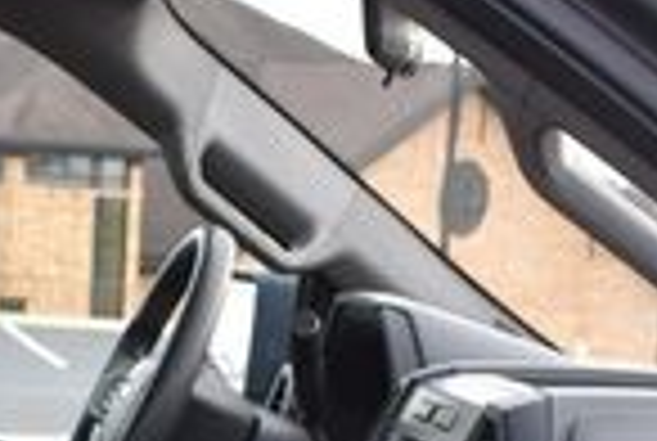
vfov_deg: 10.8
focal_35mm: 118
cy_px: 826
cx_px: 234
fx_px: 2158
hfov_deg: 17.3
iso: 500
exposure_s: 1/250
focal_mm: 18
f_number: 3.5
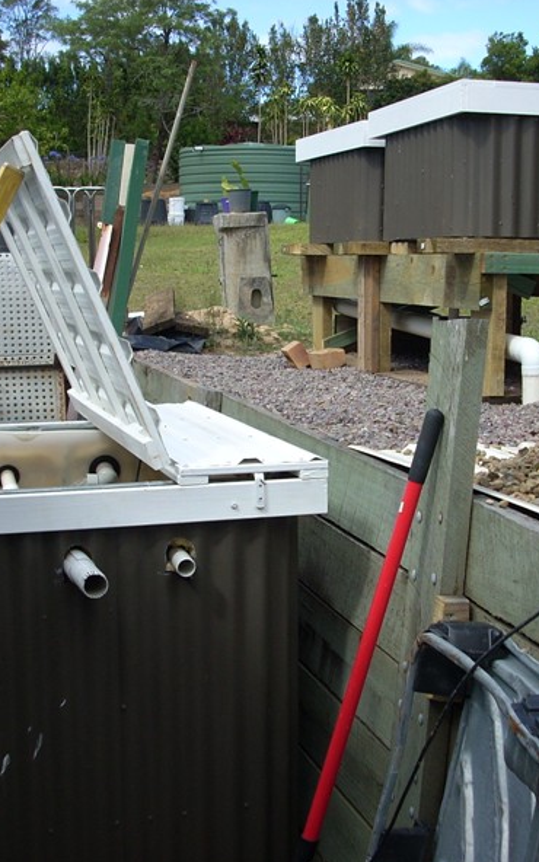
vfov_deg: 38.2
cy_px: 430
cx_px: 280
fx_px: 1246
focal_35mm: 53
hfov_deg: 24.4
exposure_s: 1/420
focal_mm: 6.2
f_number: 2.8
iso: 64
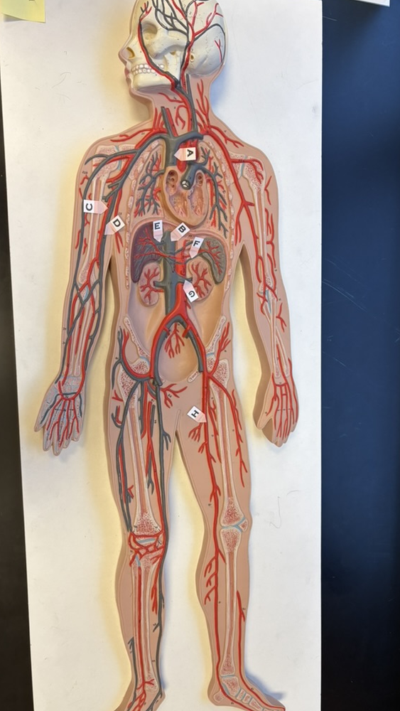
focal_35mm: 29
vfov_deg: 66.1
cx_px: 174
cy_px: 358
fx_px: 546
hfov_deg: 40.1
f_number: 1.6
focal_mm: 5.96
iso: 100
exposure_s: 1/106
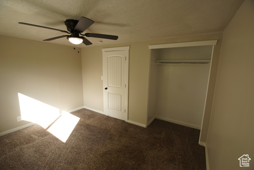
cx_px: 127
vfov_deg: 77.4
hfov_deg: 100.4
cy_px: 85
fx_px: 106
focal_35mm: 15
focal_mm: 10
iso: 100
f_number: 4
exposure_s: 1/40
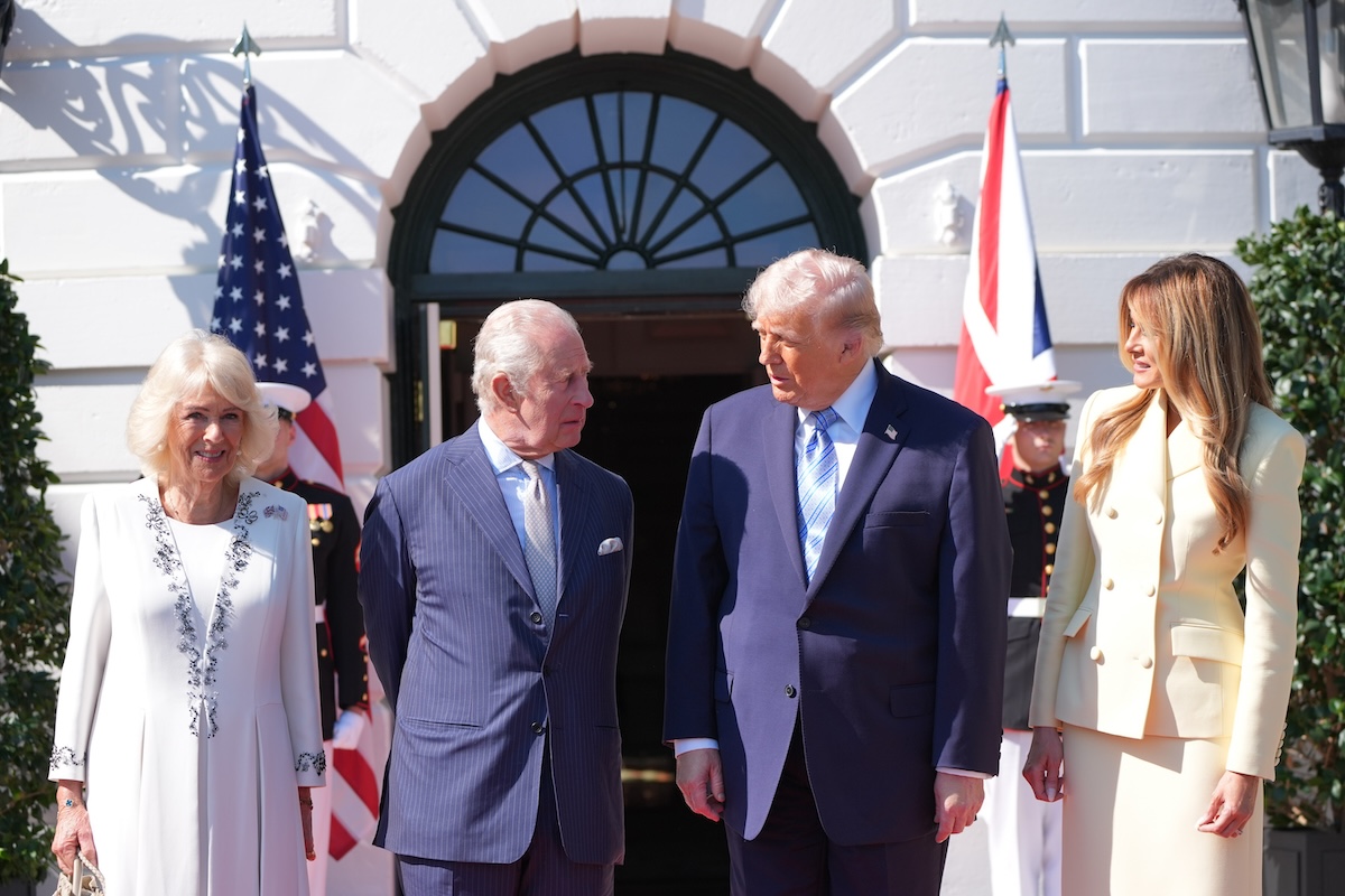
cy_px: 448
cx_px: 672
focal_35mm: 121
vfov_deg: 11.3
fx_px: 4520
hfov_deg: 16.9
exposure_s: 1/1250
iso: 500
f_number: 6.3
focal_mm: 121
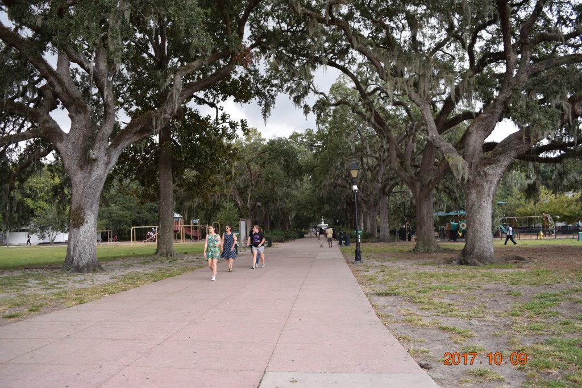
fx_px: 436
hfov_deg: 67.4
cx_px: 291
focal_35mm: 27
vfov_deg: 47.9
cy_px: 194
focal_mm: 18
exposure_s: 1/80
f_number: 4.5
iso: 400
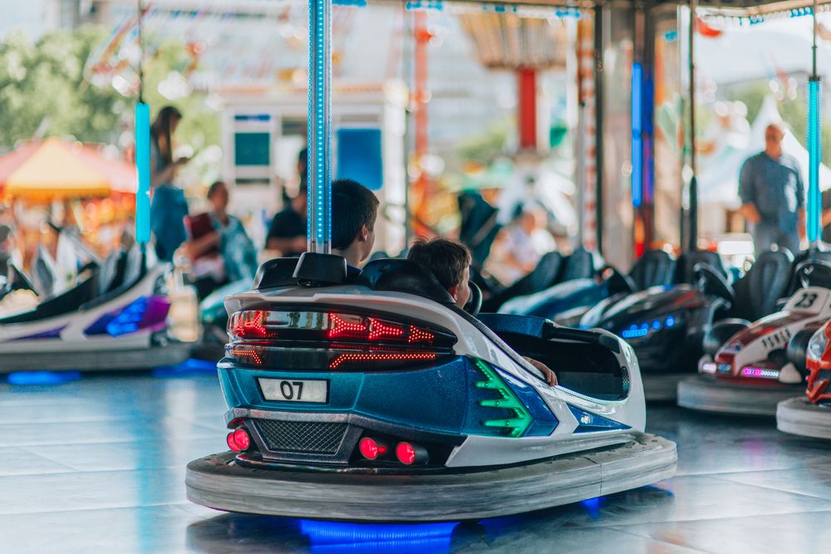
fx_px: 1962
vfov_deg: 16.1
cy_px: 277
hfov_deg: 23.9
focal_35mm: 85
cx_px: 416
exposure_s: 1/8000
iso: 400
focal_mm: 85
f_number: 1.4
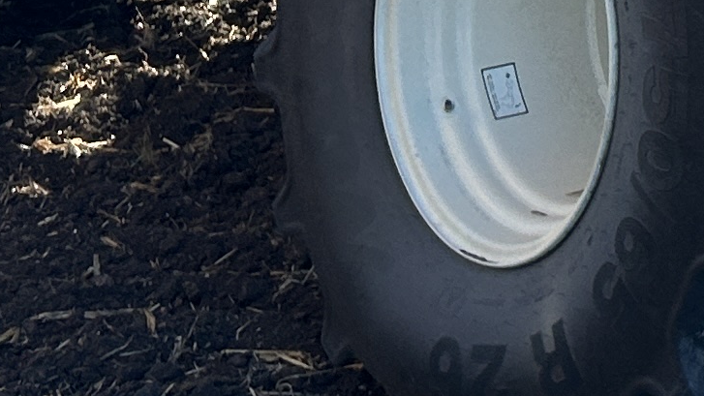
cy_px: -804
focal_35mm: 157
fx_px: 2931
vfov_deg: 6.9
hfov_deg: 12.5
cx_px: 1276
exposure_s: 1/2083
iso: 50
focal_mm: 5.7
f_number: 1.5
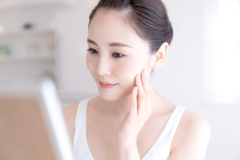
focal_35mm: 53
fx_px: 353
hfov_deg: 37.5
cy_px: 80
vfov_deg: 25.5
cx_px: 120
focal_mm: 53
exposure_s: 1/320
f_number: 2.8
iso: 100
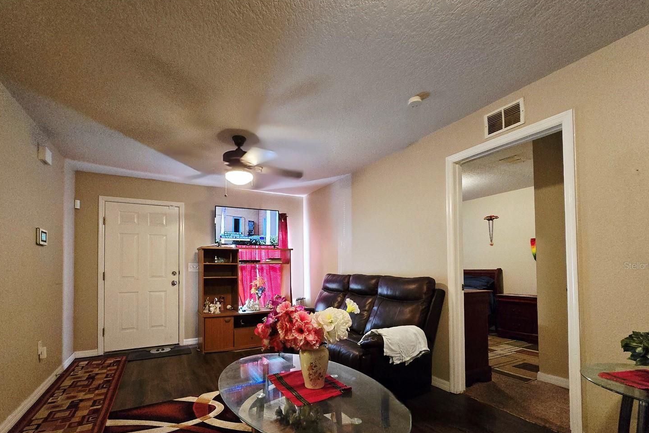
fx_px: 270
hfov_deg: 100.3
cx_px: 306
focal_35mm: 15
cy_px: 265
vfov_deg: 76.2
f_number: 2.2
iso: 1250
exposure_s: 1/60.2
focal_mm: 2.2
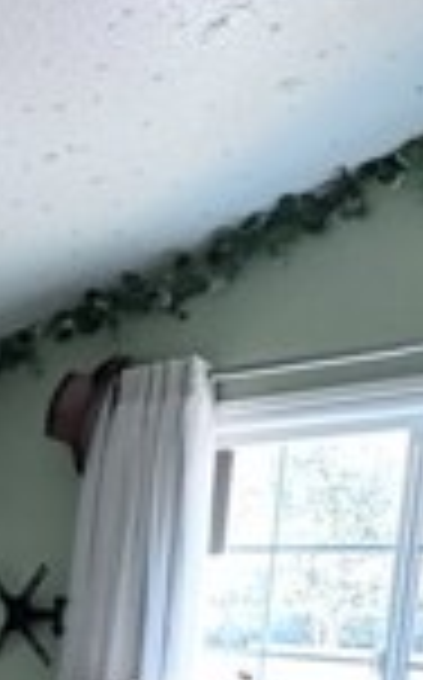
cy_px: 770
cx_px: -252
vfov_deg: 29.0
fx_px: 1165
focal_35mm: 63
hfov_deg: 17.9
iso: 800
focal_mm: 2.22
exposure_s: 1/60
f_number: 2.2
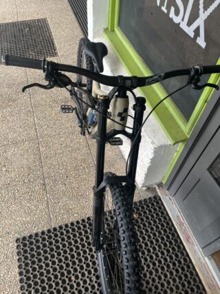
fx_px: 220
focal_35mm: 26
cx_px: 110
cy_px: 147
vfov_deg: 67.3
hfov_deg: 53.0
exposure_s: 1/220
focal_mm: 5.1
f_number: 1.6
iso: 40
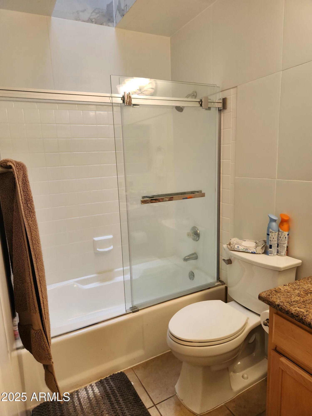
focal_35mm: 23
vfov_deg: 73.9
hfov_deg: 58.9
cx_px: 156
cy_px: 208
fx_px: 276
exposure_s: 1/120
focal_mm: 5.4
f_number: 1.8
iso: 160
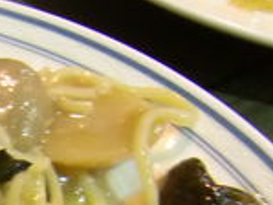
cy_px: 398
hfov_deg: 14.4
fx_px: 963
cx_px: -203
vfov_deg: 11.1
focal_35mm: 122
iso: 400
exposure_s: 1/20
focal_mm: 4.9
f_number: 2.6
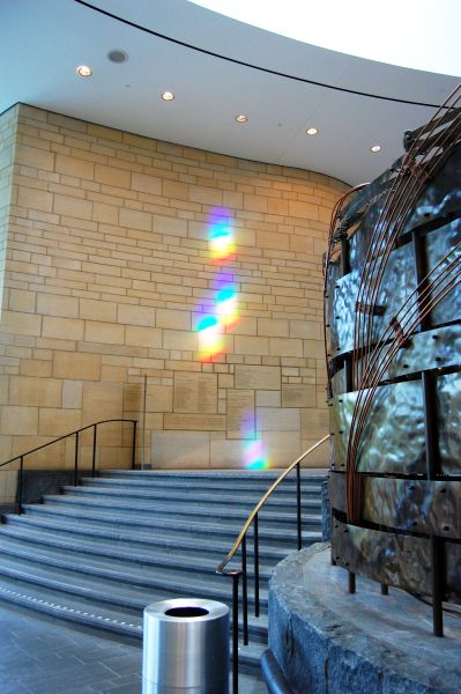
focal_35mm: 28
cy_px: 347
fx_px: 548
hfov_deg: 45.6
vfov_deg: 64.6
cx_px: 230
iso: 800
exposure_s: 1/80
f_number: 4.5
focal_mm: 19
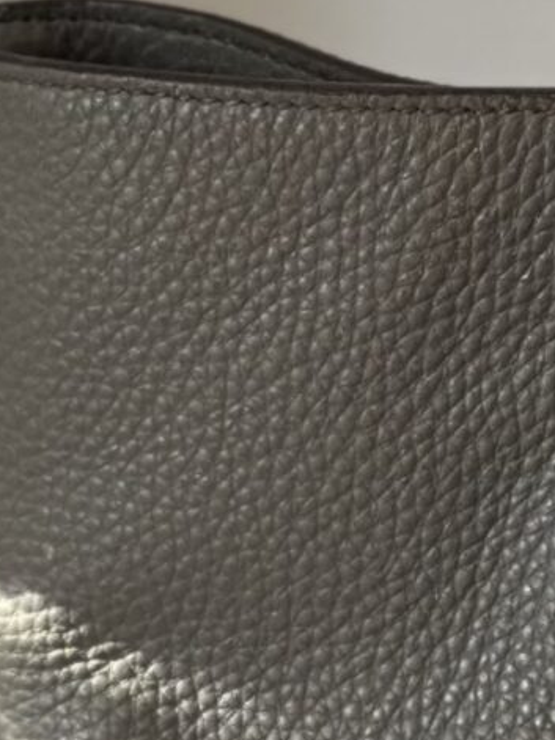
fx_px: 5582
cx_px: 1222
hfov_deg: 5.5
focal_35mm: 261
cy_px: 537
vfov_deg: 7.6
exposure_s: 1/121
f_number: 1.78
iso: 100
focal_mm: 6.86
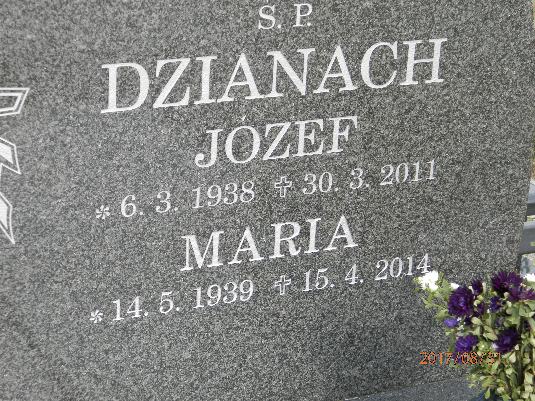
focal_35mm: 106
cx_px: 268
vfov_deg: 14.0
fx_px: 1638
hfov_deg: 18.5
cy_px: 200
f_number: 4.5
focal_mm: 19
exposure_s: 1/160
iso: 80
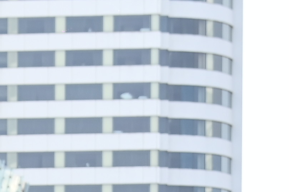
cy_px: 607
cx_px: -439
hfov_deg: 6.0
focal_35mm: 328
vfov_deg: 4.0
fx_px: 2632
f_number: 6.3
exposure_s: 1/125
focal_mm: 44
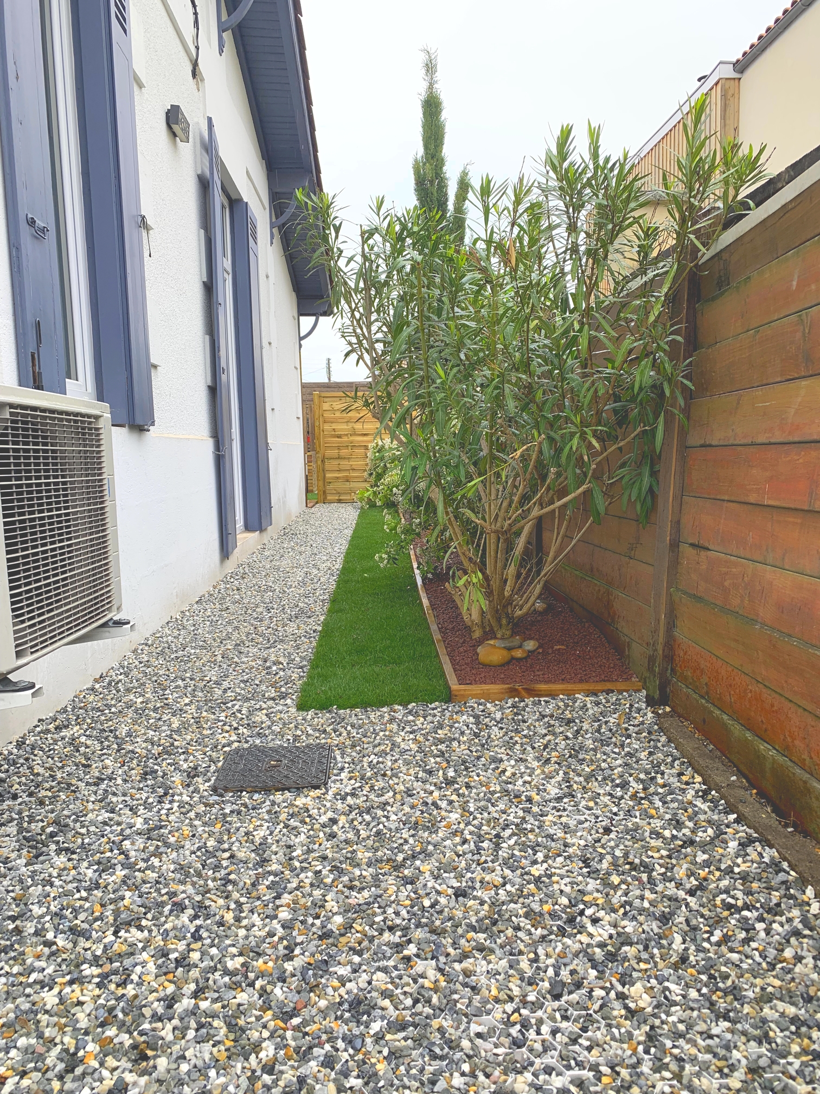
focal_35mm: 26
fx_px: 821
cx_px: 410
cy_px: 547
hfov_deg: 53.1
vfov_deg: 67.3
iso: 25
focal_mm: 4.25
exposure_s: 1/156
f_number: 1.8
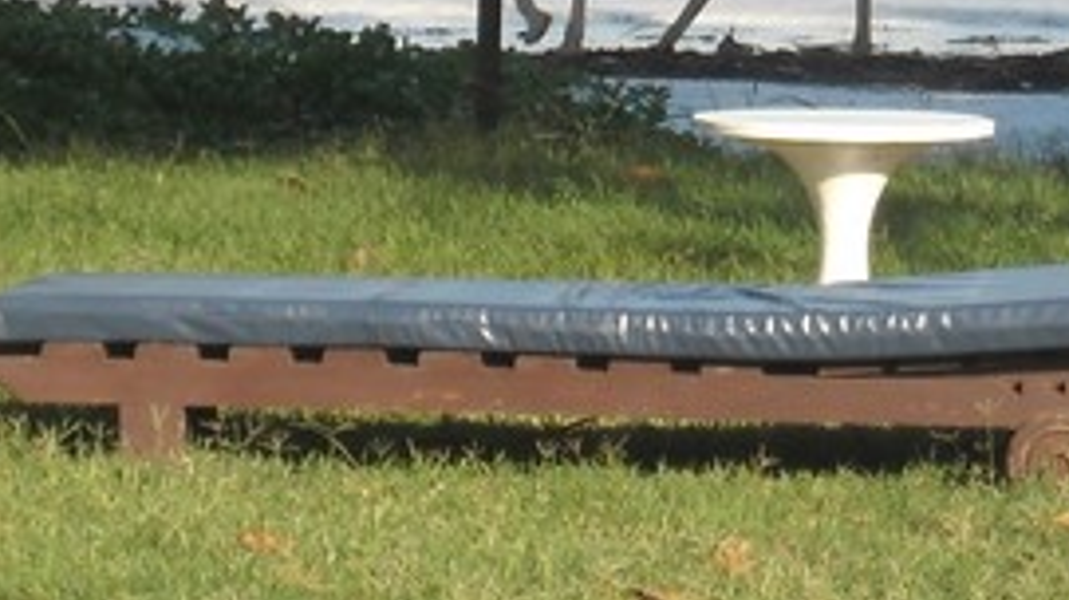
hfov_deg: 6.4
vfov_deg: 3.6
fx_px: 9574
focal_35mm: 338
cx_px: 300
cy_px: -217
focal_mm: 17.1
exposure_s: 1/272
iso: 64
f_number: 4.7
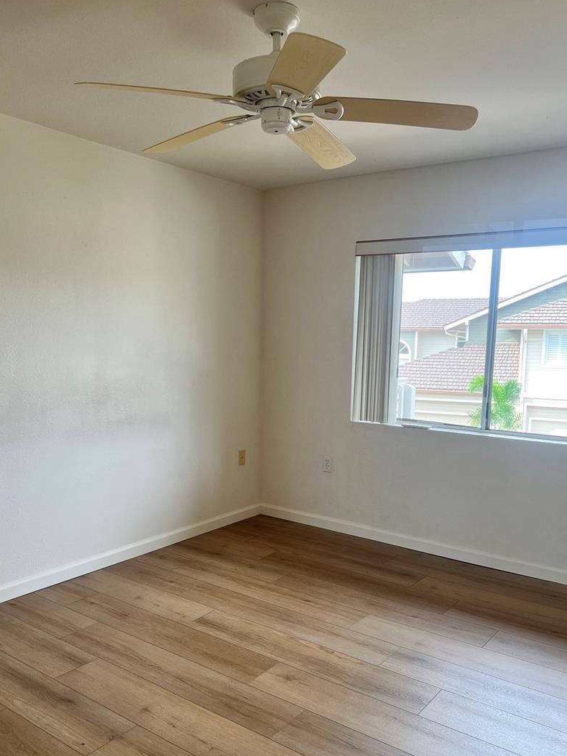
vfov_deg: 59.7
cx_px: 286
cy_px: 430
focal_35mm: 30
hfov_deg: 46.8
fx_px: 655
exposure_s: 1/161
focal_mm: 5.7
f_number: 1.5
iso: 50
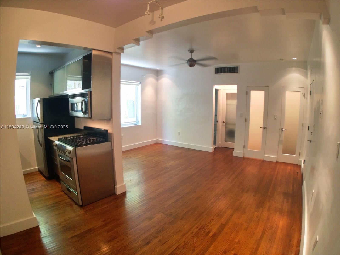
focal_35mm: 35
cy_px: 128
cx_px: 170
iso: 80
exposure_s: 1/20
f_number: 2.4
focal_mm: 4.28
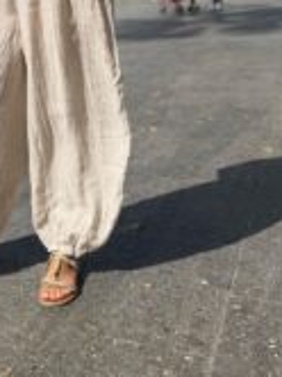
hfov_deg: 24.4
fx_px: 632
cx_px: 25
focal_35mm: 58
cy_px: -25
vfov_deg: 30.2
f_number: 1.78
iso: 80
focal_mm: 6.76
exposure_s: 1/6711
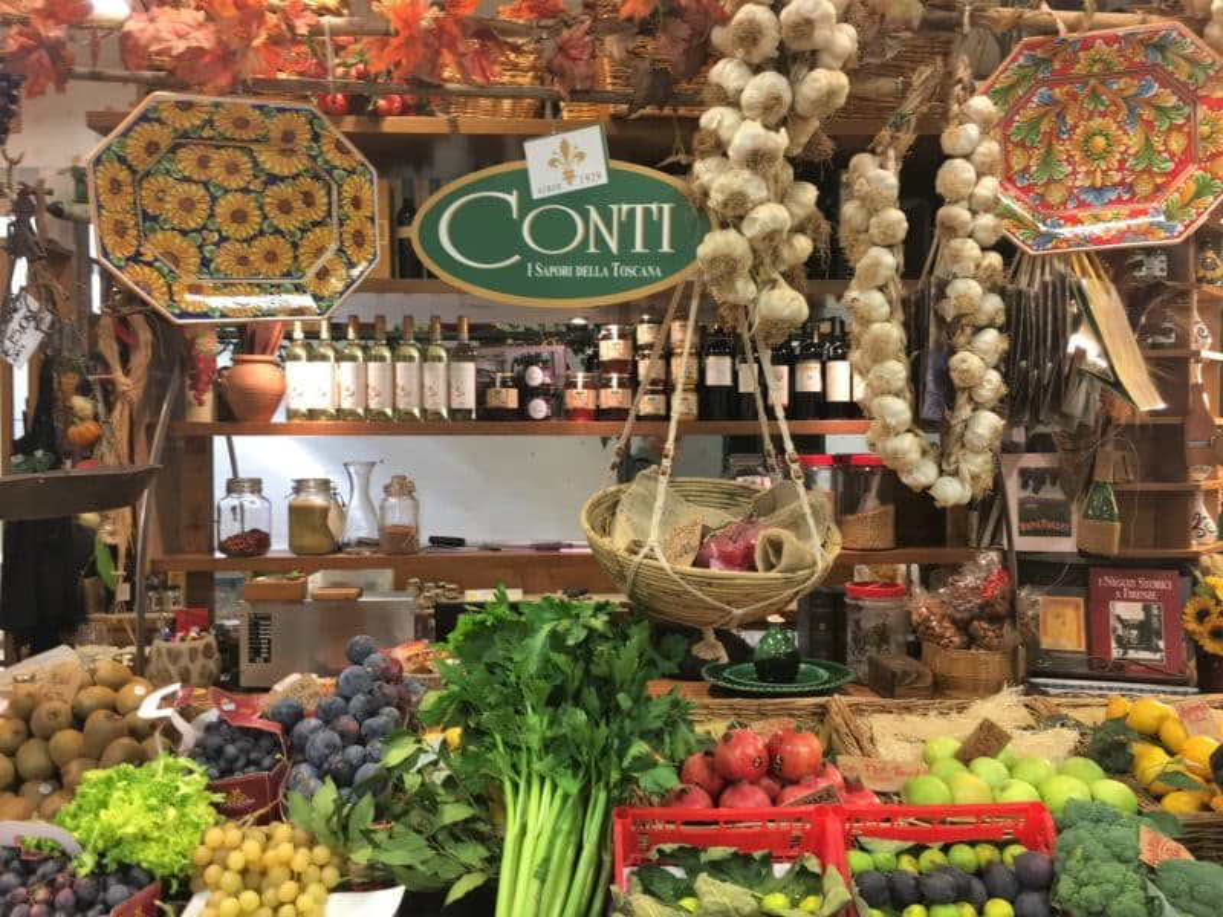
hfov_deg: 61.7
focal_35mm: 29
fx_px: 1025
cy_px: 458
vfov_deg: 48.2
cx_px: 612
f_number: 2.2
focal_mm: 4.15
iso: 125
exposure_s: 1/33
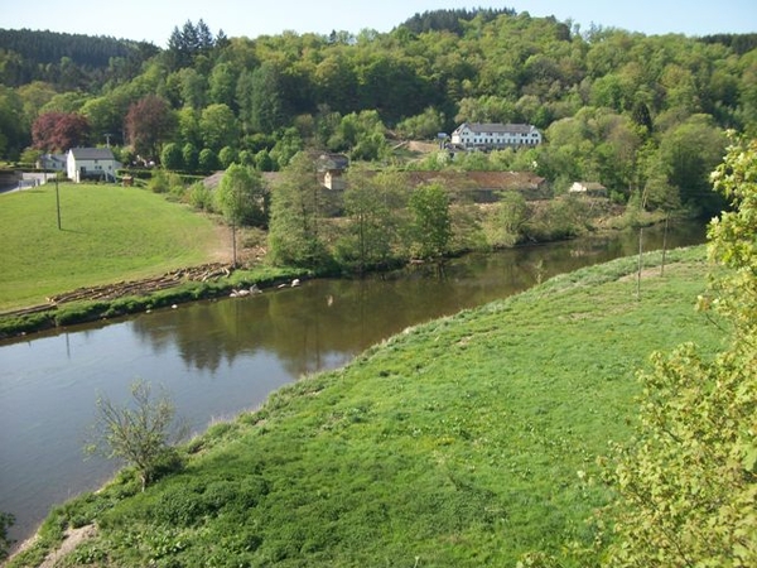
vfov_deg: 44.2
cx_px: 378
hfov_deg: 56.8
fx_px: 700
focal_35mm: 32
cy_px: 284
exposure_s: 1/80
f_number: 8.8
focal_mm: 5.7
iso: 80
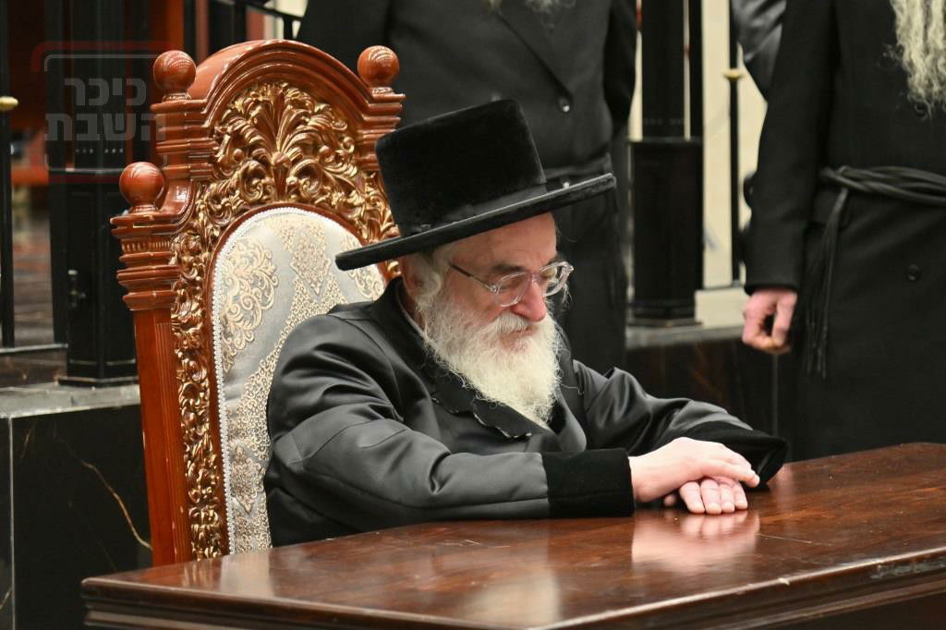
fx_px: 4728
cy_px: 315
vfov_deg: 7.6
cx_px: 473
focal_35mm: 180
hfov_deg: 11.4
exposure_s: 1/320
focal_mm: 120
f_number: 4
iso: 800
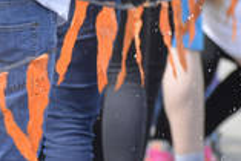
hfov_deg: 1.7
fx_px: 8208
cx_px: 355
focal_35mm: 1225
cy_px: -165
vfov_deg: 1.1
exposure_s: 1/1250
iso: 400
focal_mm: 300
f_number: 6.3
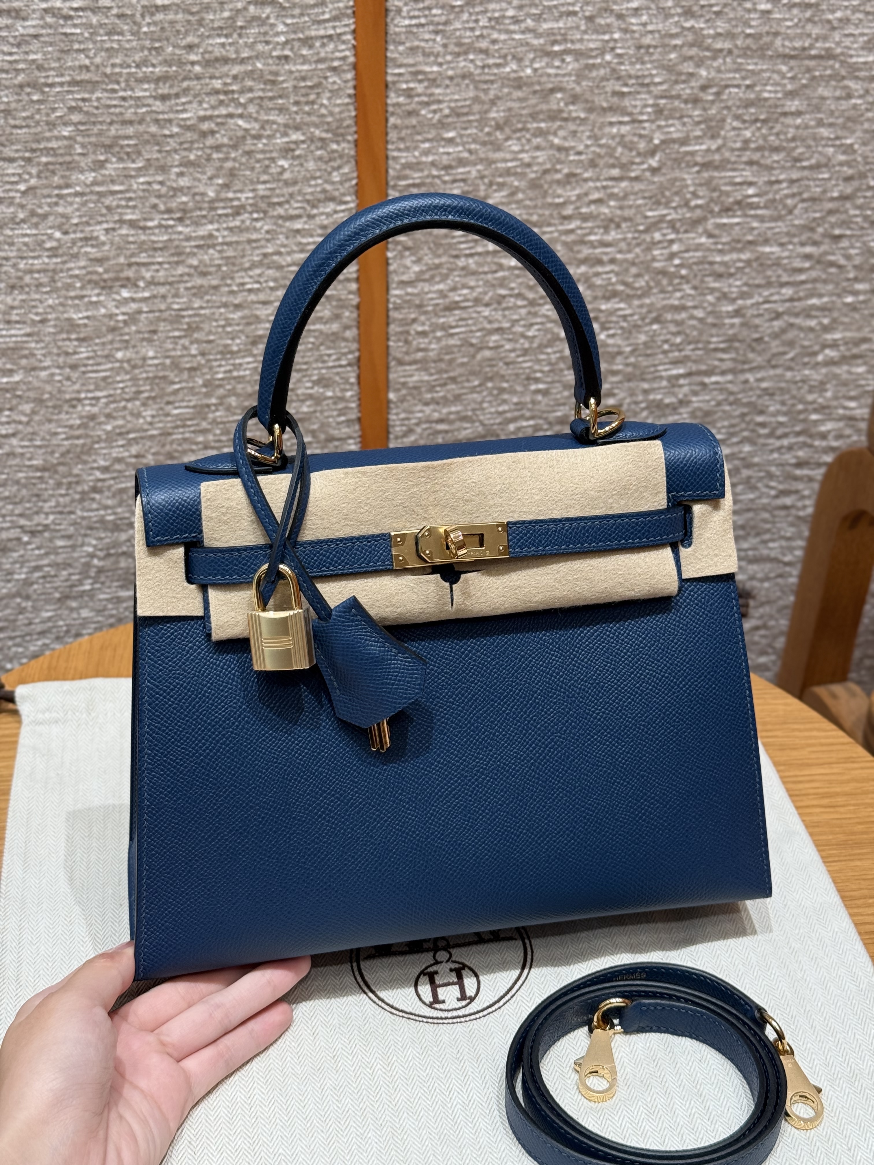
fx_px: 1616
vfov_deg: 39.7
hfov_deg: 30.3
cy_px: 582
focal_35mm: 48
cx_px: 437
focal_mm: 6.76
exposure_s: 1/68
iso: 100
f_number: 1.78
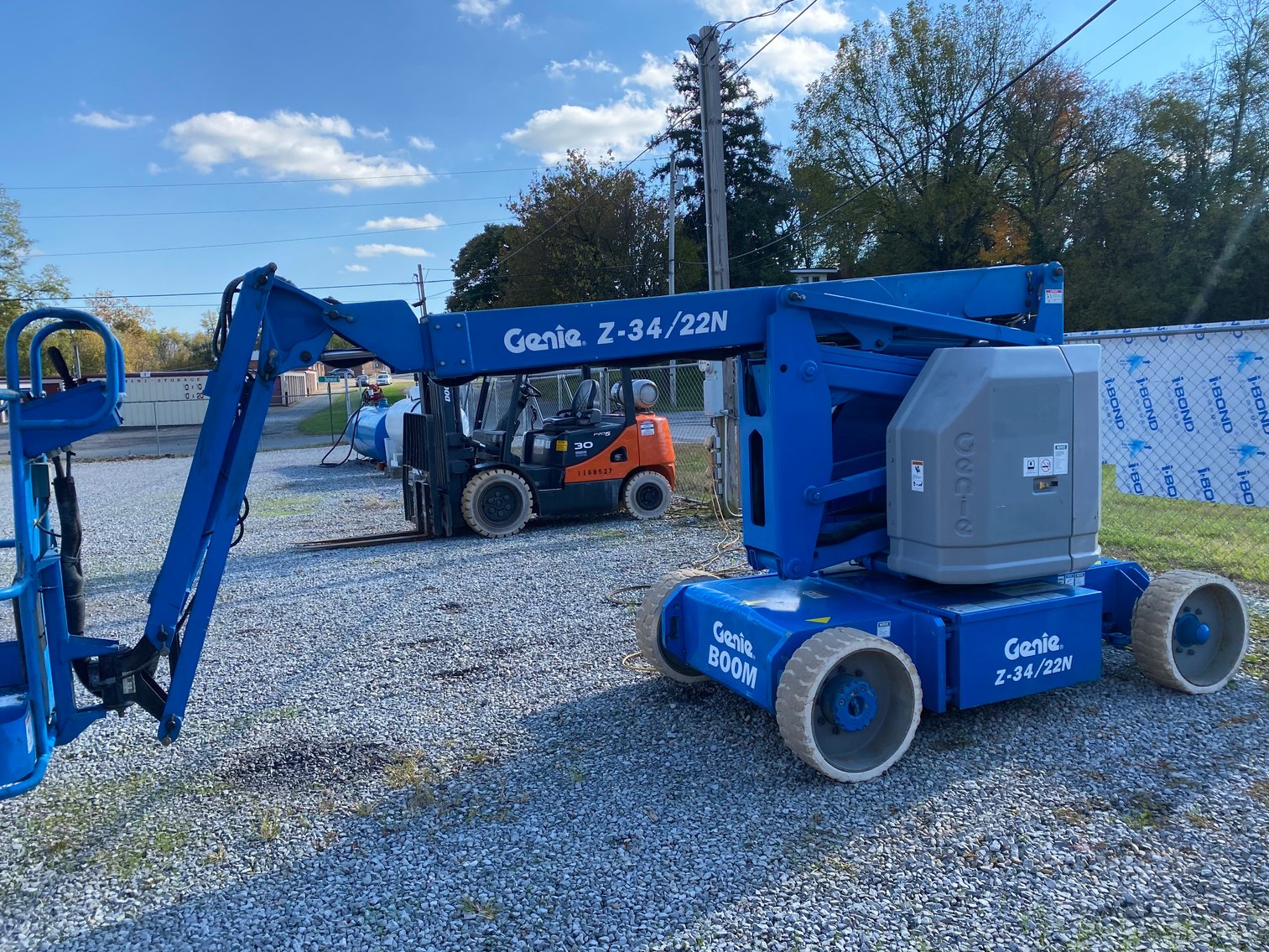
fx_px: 953
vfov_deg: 53.1
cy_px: 476
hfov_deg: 67.3
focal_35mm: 26
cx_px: 634
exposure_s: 1/1193
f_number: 1.8
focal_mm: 4.25
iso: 32
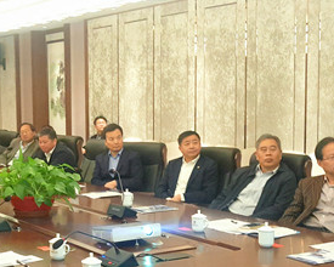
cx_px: 79
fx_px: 761
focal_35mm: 77
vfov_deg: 19.9
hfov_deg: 24.4
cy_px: 154
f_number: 2.2
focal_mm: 4.73
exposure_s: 1/33
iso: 320
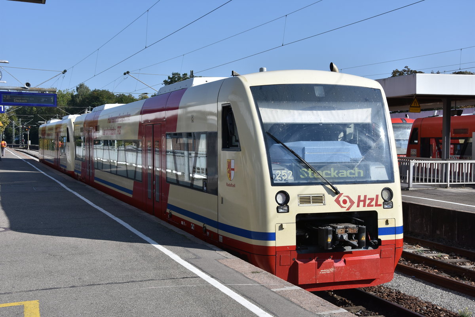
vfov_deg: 26.5
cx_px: 238
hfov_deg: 38.9
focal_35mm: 51
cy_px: 158
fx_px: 673
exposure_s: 1/500
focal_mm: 34
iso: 180
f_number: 8
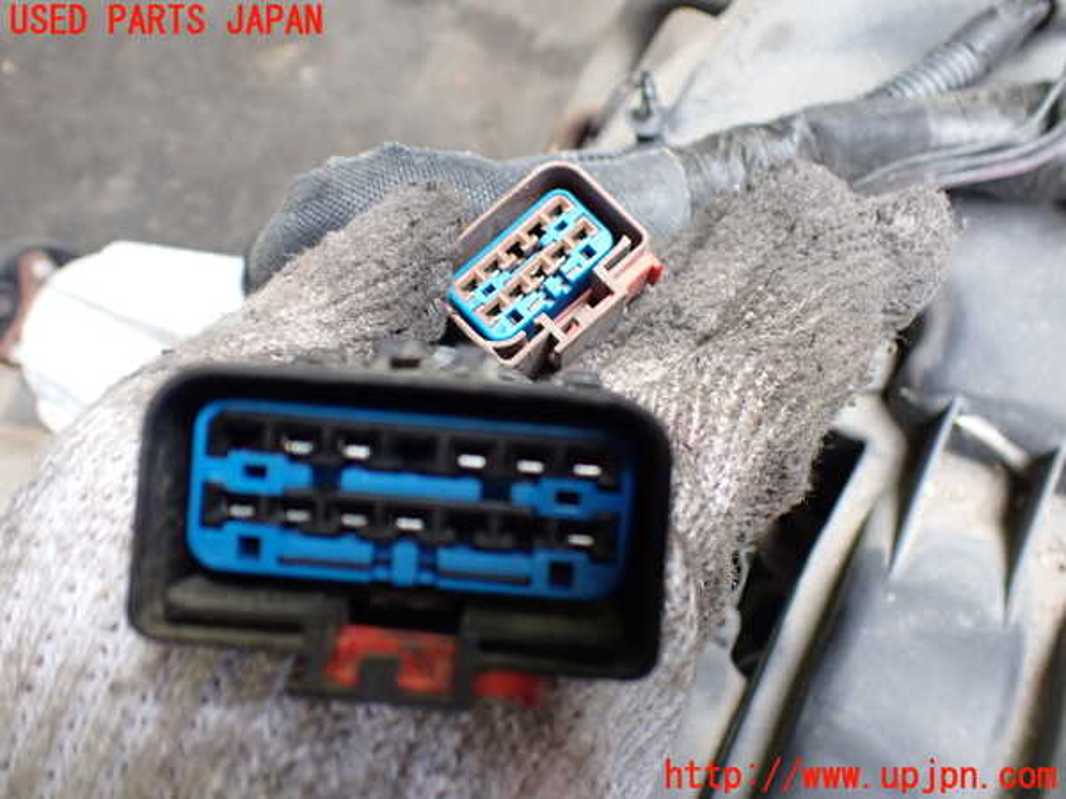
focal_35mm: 30
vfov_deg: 46.8
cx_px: 533
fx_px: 924
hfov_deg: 60.0
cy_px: 400
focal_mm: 5.4
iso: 320
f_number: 2.3
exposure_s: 1/125
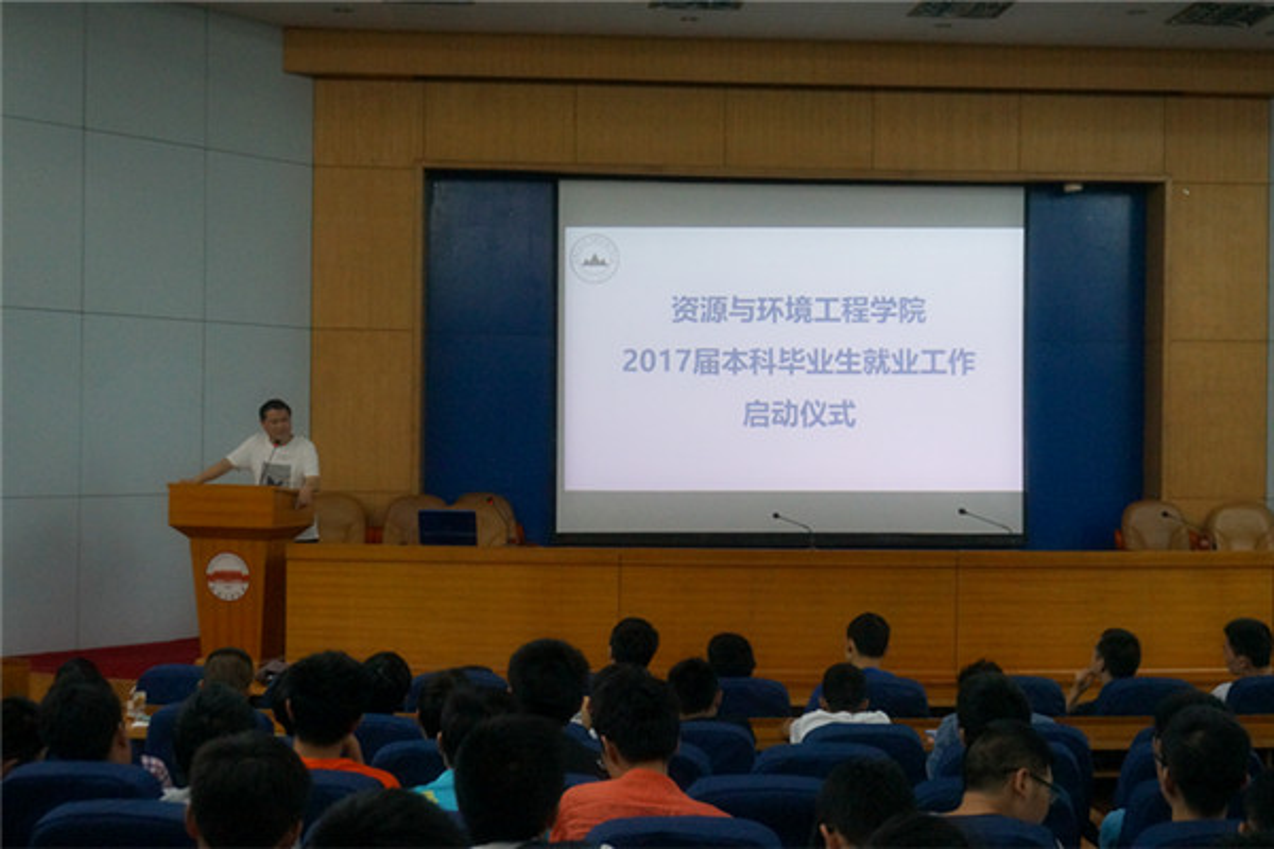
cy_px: 424
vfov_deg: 25.8
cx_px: 637
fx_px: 1858
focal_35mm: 52
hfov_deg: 37.9
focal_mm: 35
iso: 2500
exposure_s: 1/160
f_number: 5.6
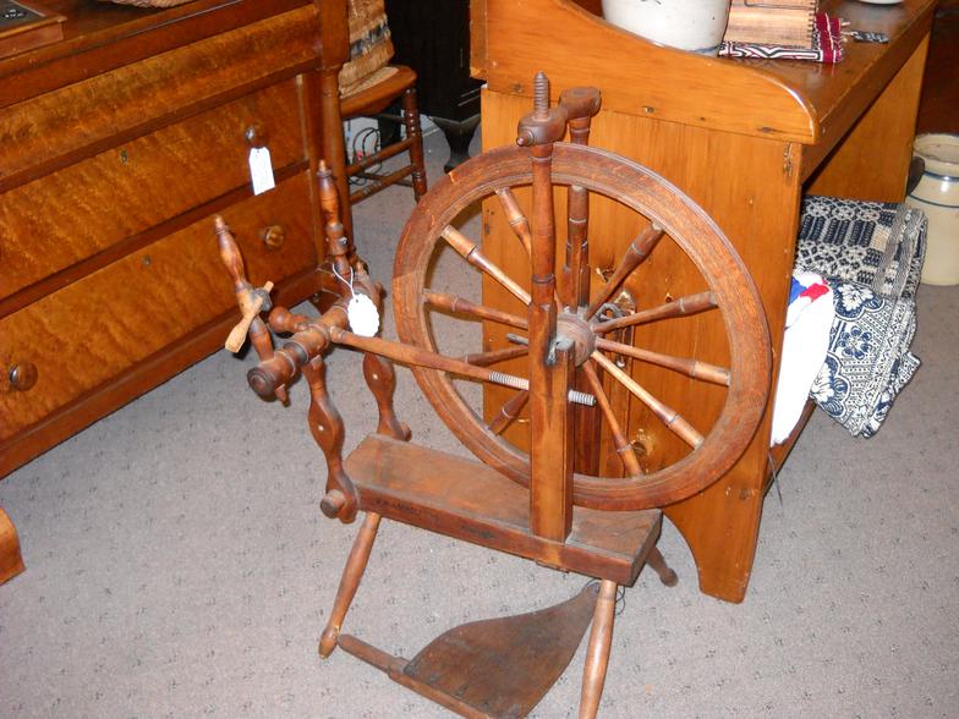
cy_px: 360
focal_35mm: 41
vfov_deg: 35.1
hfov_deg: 45.8
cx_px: 480
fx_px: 1136
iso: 400
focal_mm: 6.72
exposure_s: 1/30
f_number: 3.1
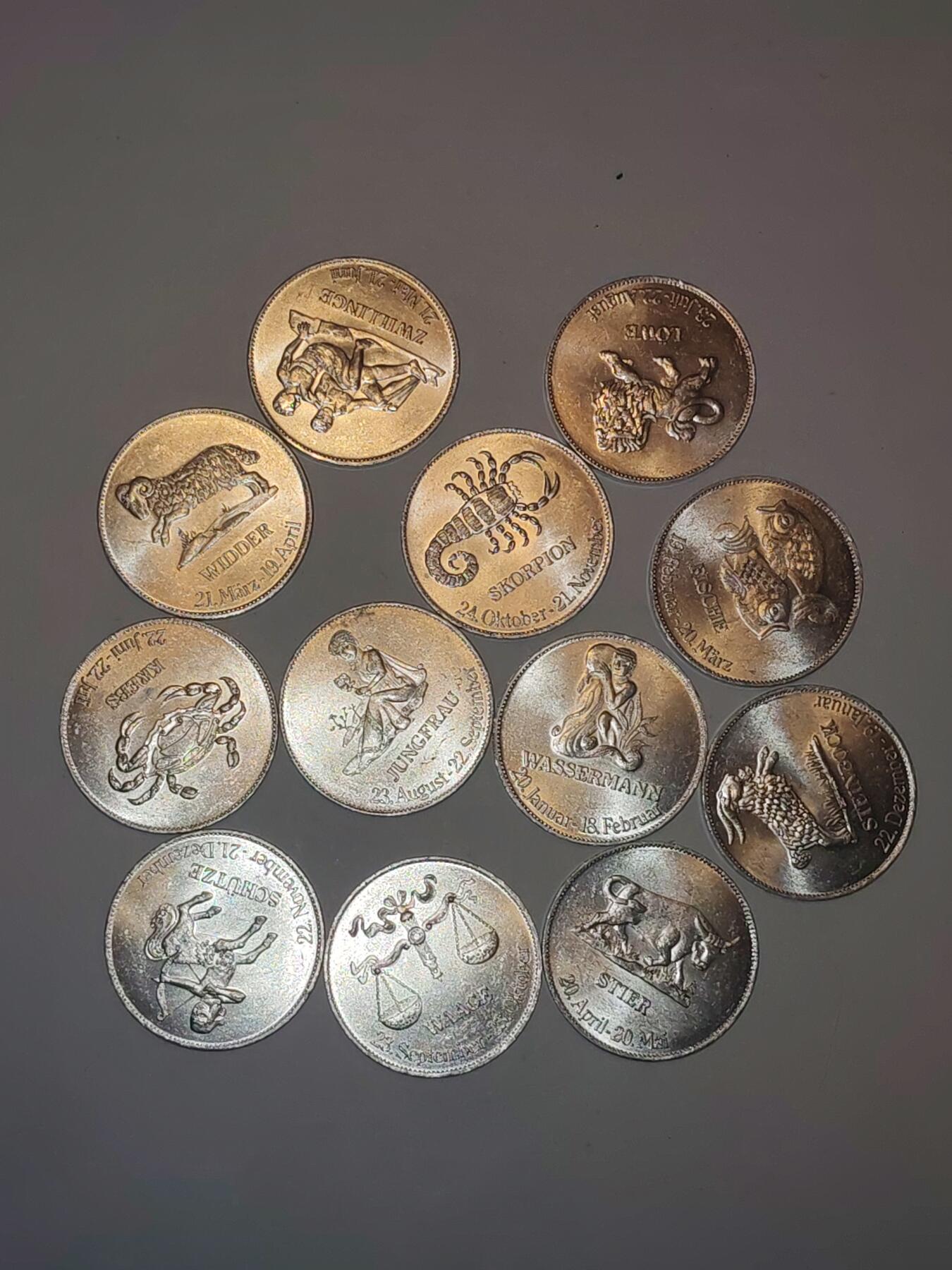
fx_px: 2493
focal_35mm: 68
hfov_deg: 21.6
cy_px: 635
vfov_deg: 28.6
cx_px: 476
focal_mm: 5.52
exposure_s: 1/100
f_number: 1.95
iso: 50
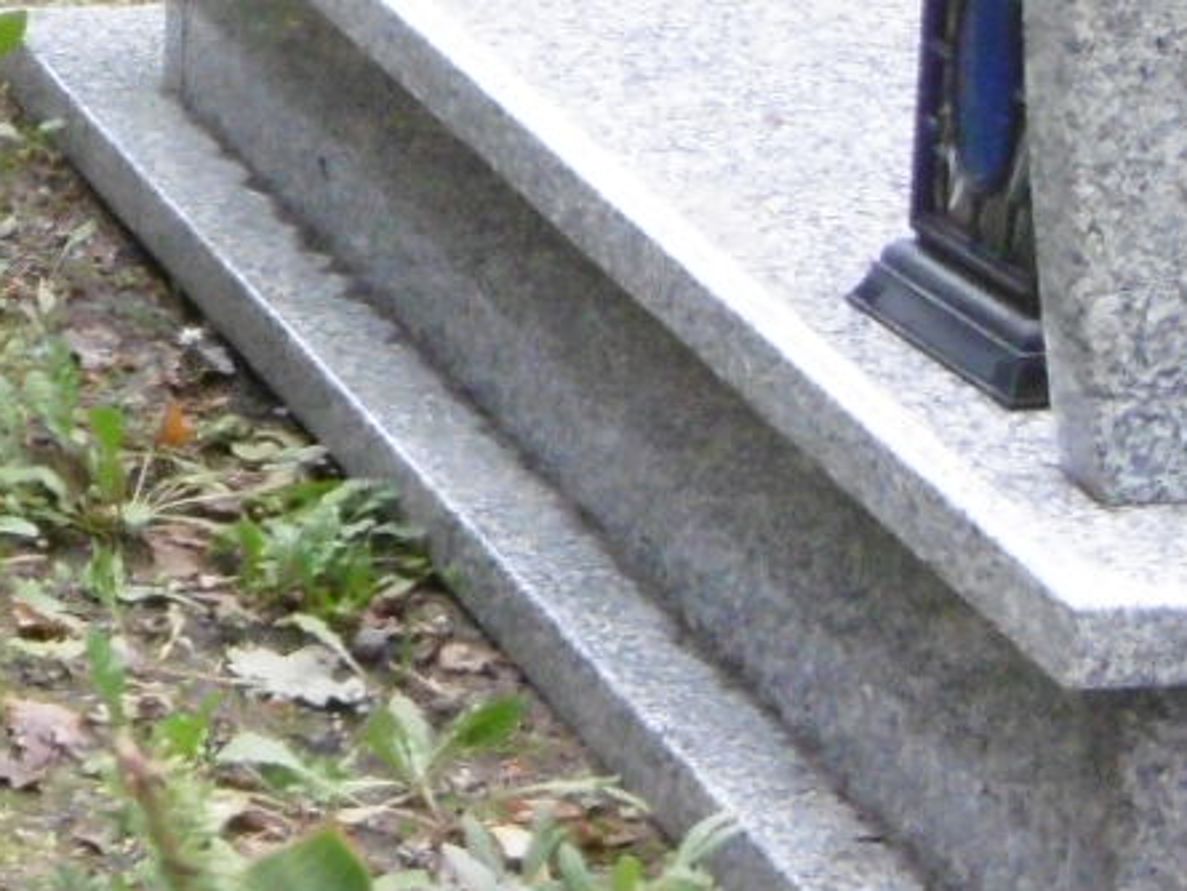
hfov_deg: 9.7
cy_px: -875
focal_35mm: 198
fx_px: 6791
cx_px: -485
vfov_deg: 7.2
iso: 400
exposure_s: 1/50
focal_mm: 7.7
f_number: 3.8
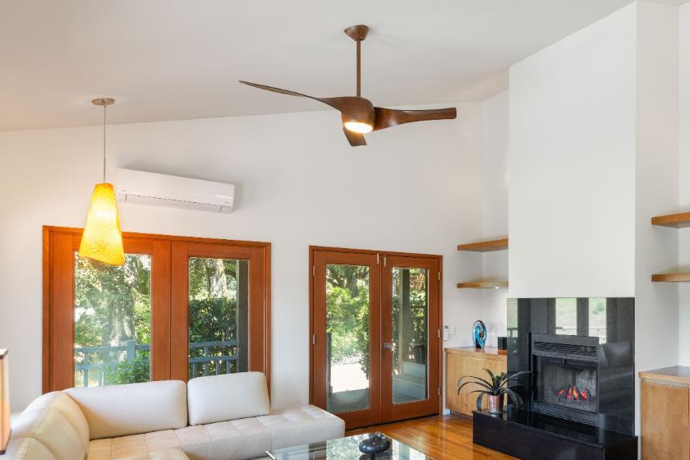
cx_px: 568
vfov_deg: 49.3
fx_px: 496
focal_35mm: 26
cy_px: 288
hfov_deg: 62.6
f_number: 8
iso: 500
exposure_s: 1/6
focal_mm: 14.5
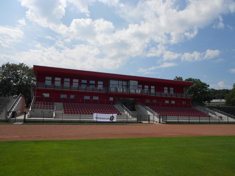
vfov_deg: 53.1
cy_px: 88
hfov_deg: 67.3
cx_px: 118
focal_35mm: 26
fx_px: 177
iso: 80
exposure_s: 1/320
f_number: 8
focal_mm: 4.6
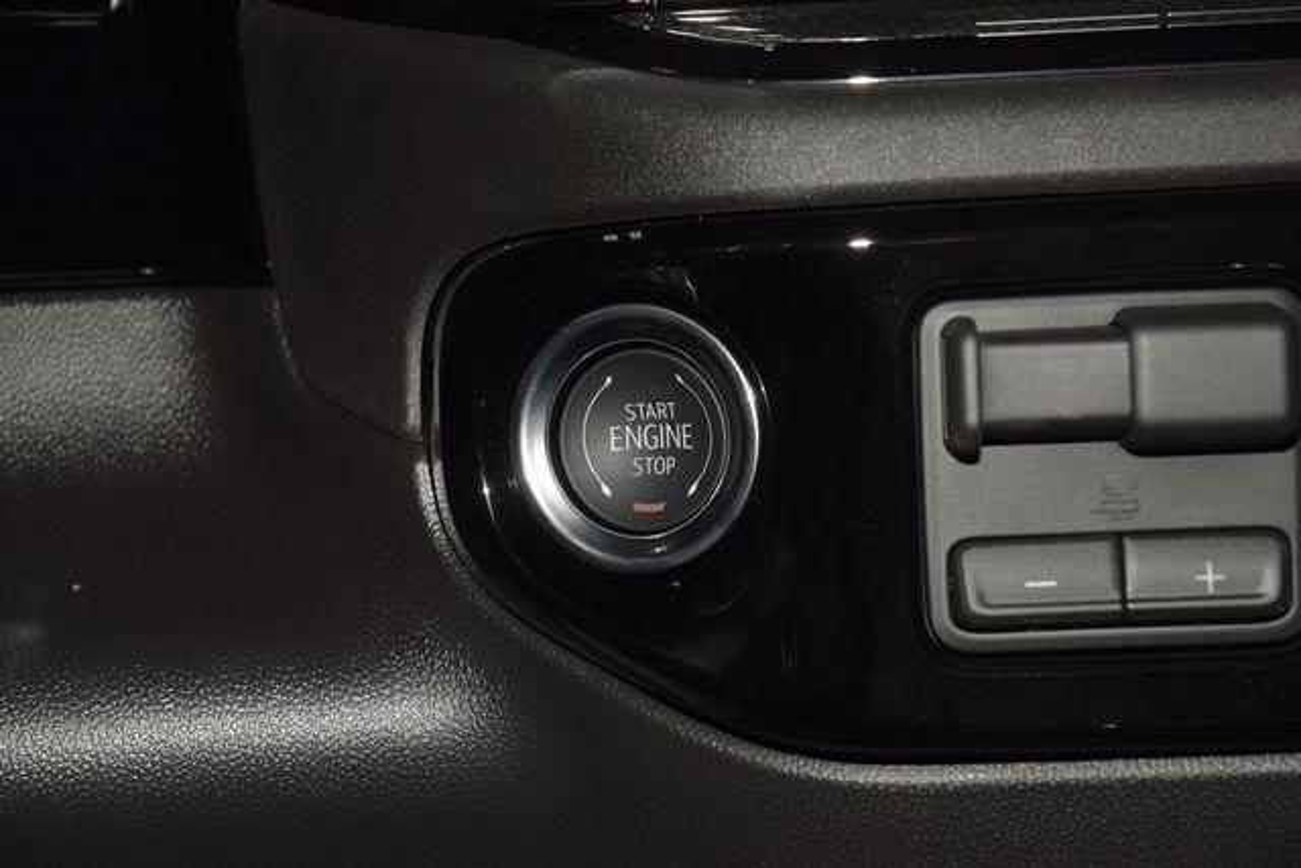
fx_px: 3795
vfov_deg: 13.0
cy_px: 434
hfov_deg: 19.5
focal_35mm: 105
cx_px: 650
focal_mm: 70
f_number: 8
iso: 100
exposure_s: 1/125
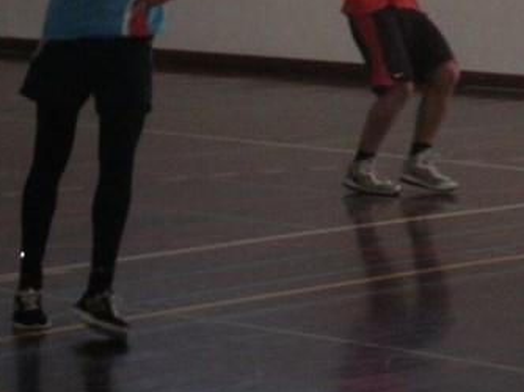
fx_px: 2647
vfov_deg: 8.4
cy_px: -60
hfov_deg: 11.2
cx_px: 466
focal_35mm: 175
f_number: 4.8
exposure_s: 1/250
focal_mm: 12.95
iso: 400
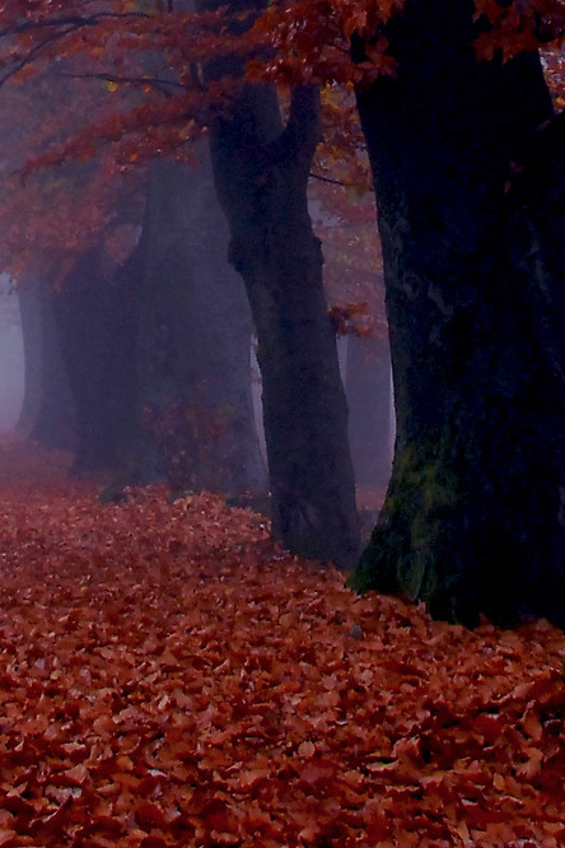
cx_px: 196
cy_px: -485
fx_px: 2801
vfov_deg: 15.6
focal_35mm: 119
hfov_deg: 11.5
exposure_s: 1/500
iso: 640
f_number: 6.3
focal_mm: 22
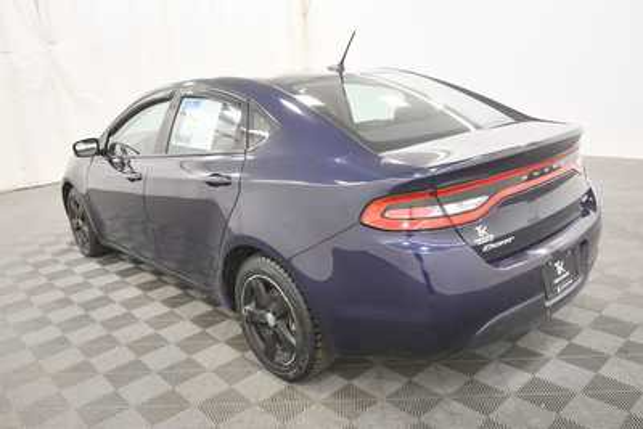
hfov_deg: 65.5
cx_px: 322
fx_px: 500
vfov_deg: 46.4
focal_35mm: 28
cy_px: 214
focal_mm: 19
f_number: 5.6
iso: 2000
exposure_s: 1/125
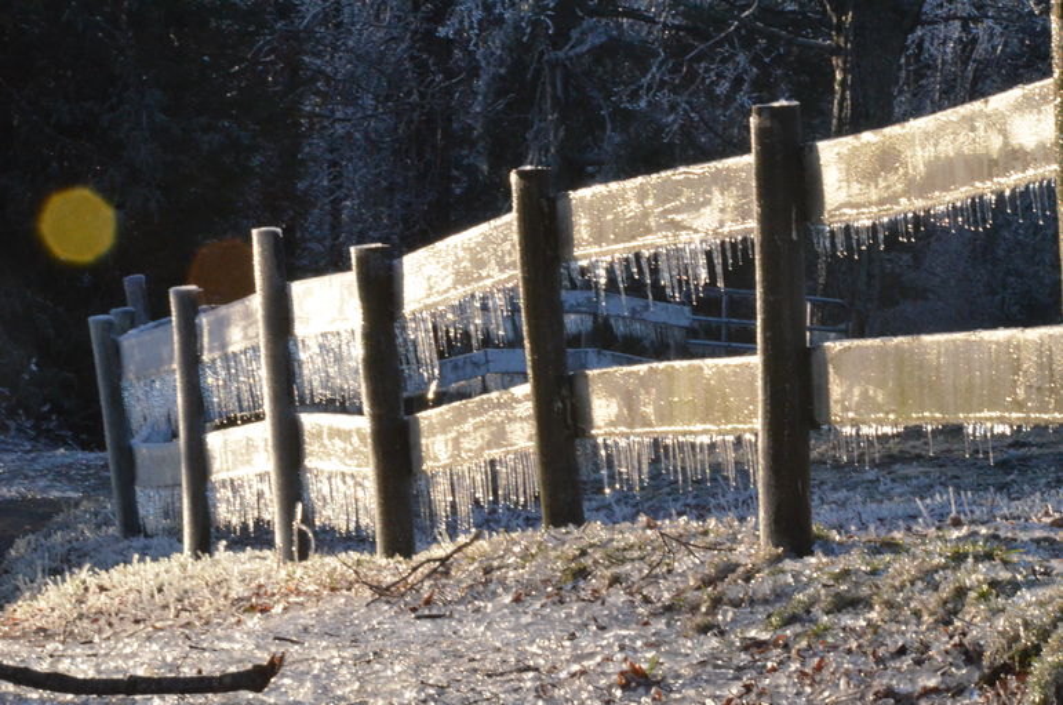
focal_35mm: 195
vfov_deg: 7.0
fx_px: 5747
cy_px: 352
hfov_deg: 10.6
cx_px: 532
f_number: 36
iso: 4000
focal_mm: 130
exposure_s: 1/250
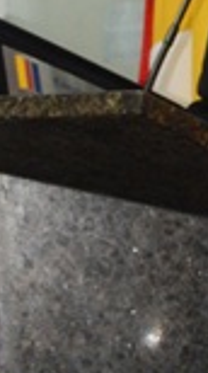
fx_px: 5255
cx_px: 397
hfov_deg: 2.3
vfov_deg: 4.1
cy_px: 1
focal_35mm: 533
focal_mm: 25.3
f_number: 4.9
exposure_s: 1/30
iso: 560
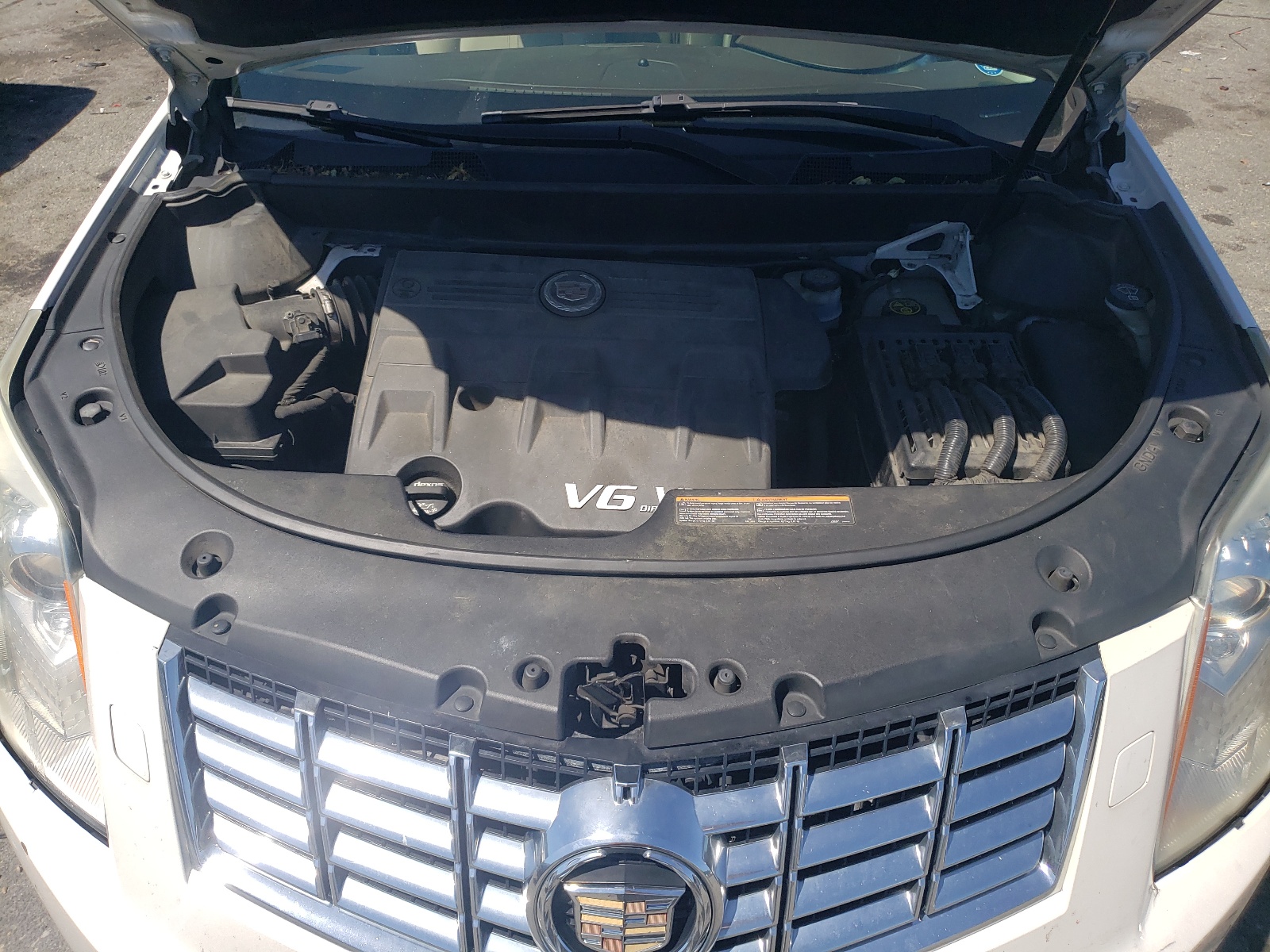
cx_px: 635
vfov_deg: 53.1
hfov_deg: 67.3
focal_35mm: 26
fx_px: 954
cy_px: 476
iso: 50
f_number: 1.5
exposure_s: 1/3333
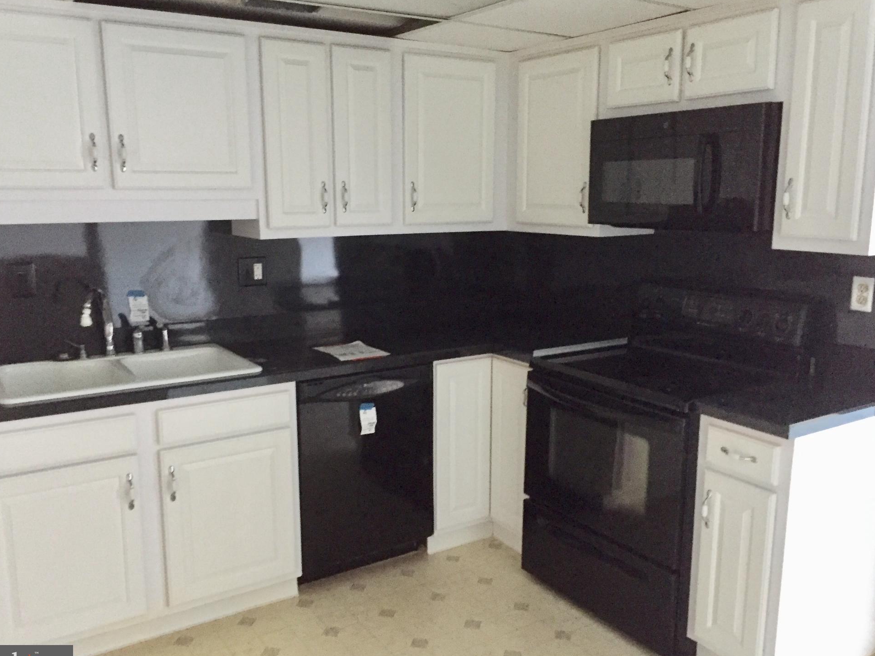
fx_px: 784
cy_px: 332
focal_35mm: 31
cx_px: 427
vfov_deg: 45.4
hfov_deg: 58.3
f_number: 2.2
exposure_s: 1/15
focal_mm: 4.15
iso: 400
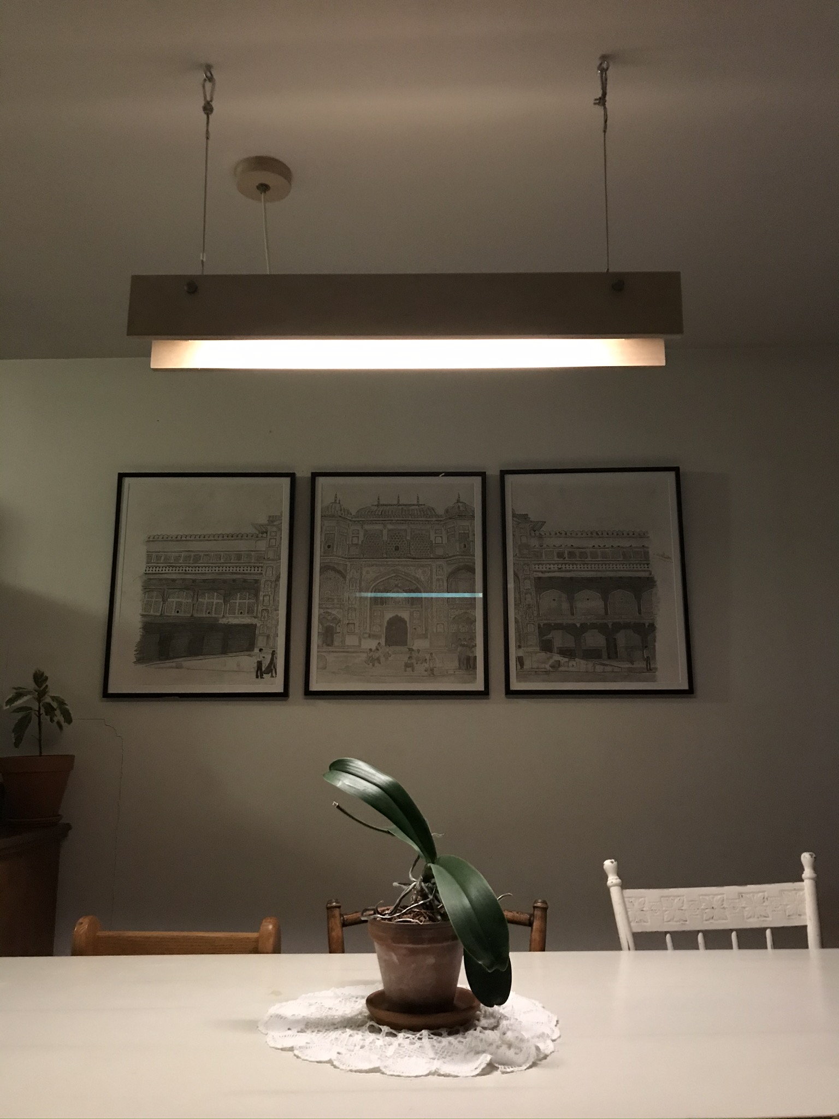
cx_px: 420
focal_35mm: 28
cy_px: 560
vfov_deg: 63.4
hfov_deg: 49.7
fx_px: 905
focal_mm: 3.99
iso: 100
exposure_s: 1/4
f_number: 1.8
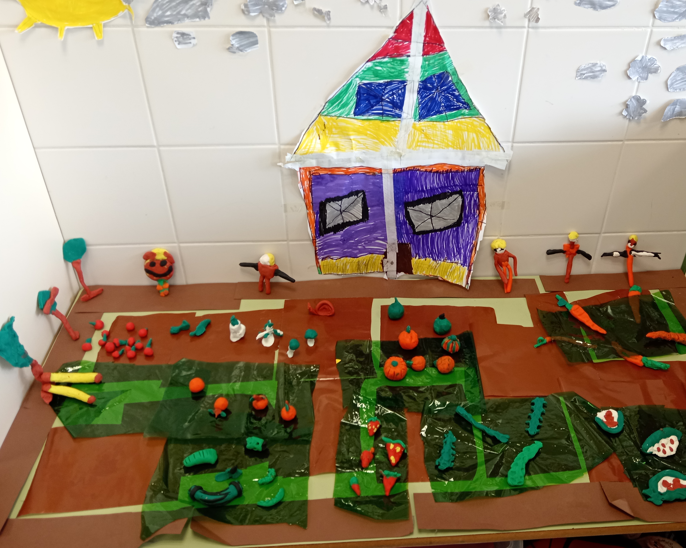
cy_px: 239
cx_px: 400
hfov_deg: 54.0
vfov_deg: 44.4
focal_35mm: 33
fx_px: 670
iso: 482
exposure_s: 1/50
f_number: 1.9
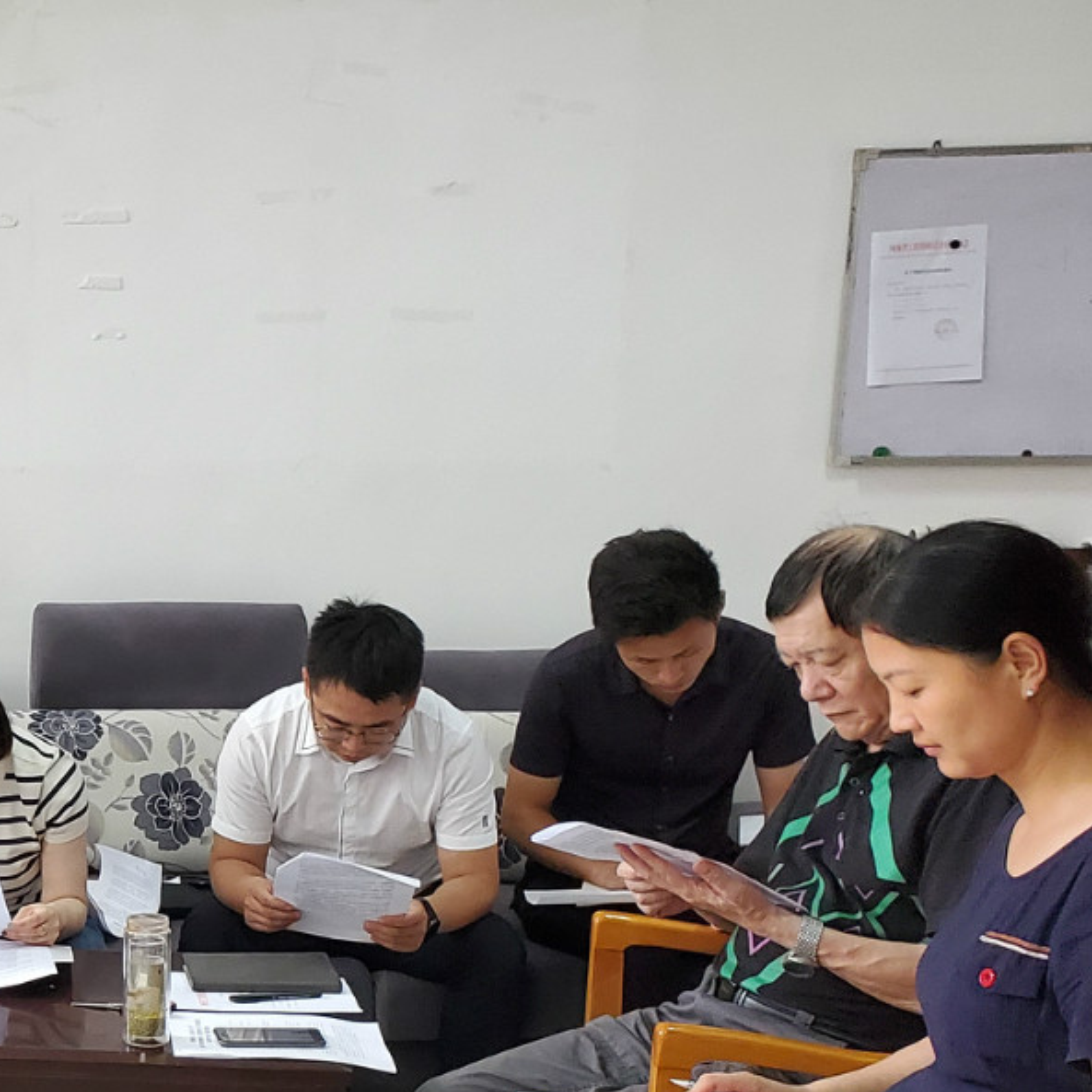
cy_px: 819
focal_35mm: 62
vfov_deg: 27.3
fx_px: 2213
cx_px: -219
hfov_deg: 25.0
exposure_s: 1/50
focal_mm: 4.3
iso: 500
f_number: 2.4
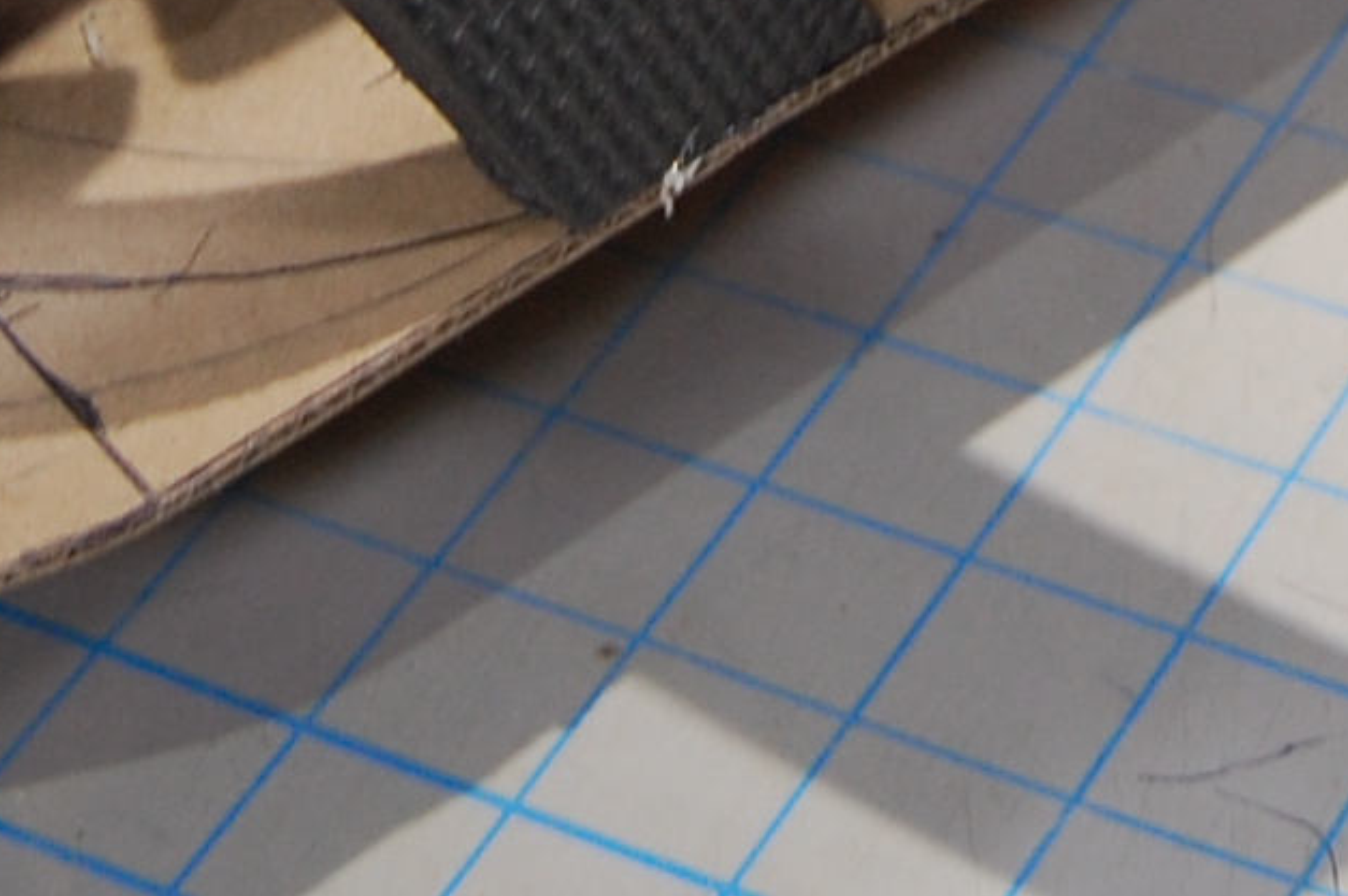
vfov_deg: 7.9
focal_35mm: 165
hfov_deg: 12.4
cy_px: -892
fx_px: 6188
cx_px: 707
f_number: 3.8
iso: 400
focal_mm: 23
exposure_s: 1/50
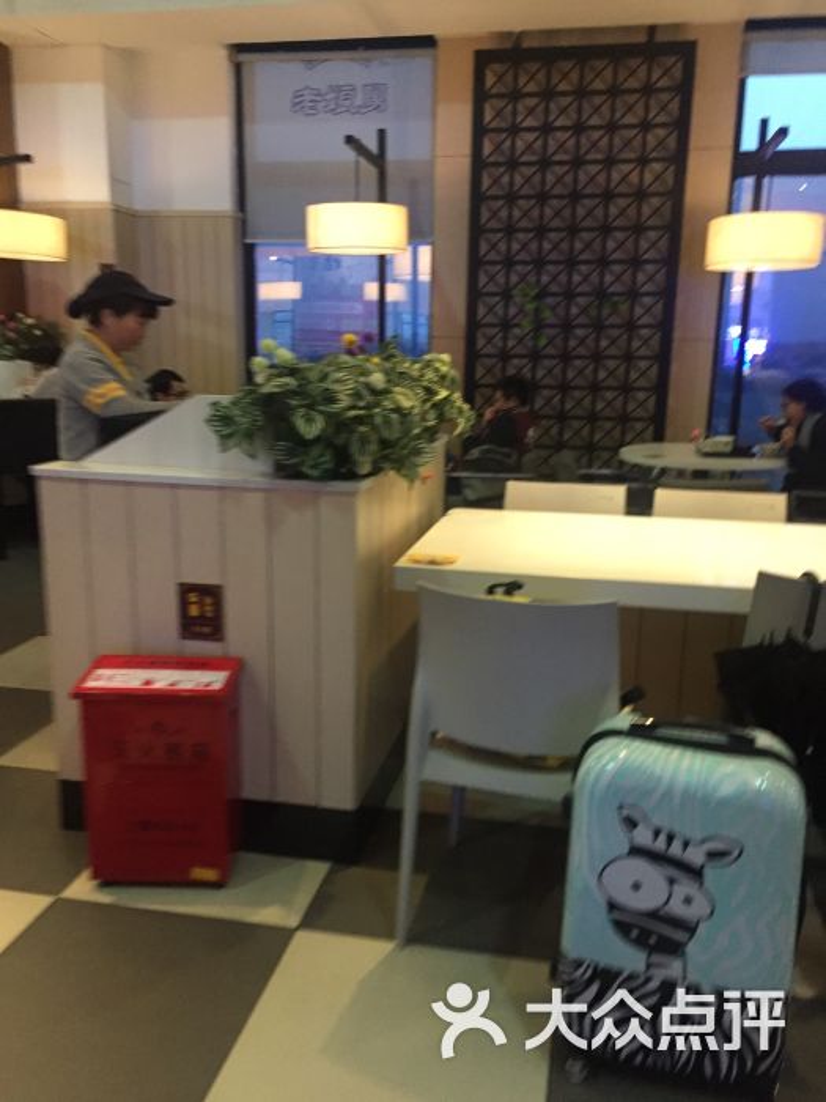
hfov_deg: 48.2
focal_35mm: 29
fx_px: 923
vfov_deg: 61.7
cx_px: 413
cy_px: 551
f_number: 2.2
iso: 250
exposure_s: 1/25
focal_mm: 4.15
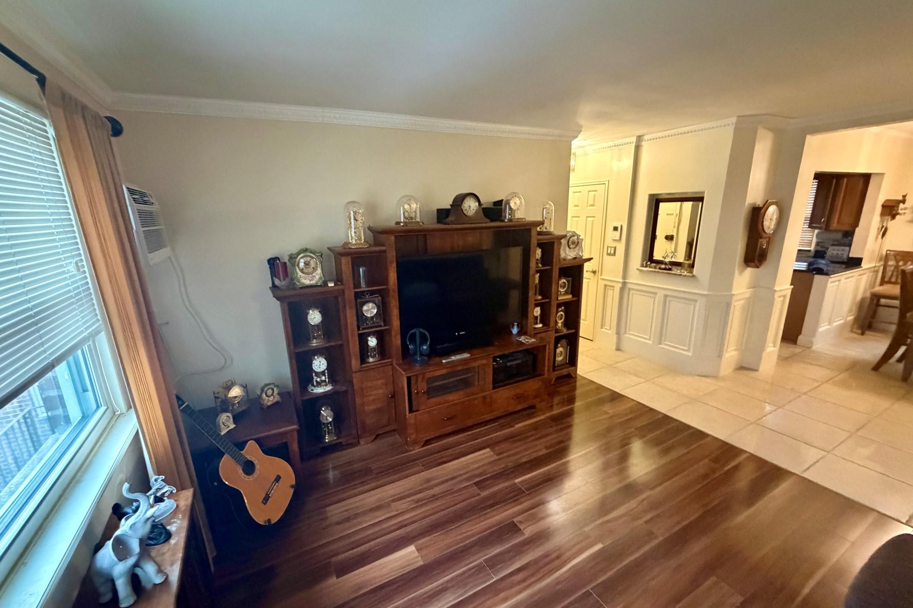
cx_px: 446
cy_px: 312
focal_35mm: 15
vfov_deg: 77.3
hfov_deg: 100.4
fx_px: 380
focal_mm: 2.22
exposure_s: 1/60
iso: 1250
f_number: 2.2
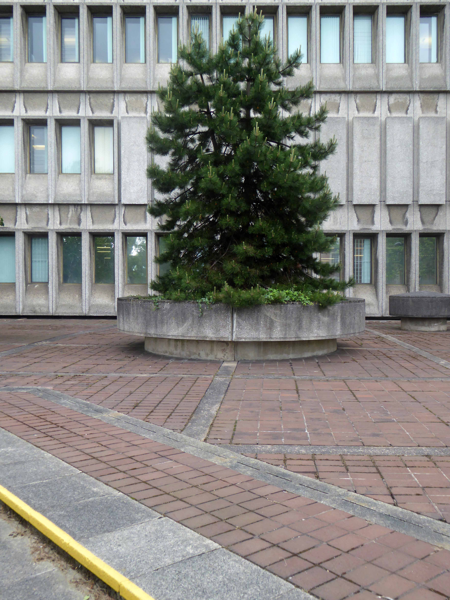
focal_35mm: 34
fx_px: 589
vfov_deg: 54.0
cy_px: 300
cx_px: 225
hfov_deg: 41.8
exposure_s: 1/60
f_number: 3.6
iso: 160
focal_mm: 5.8
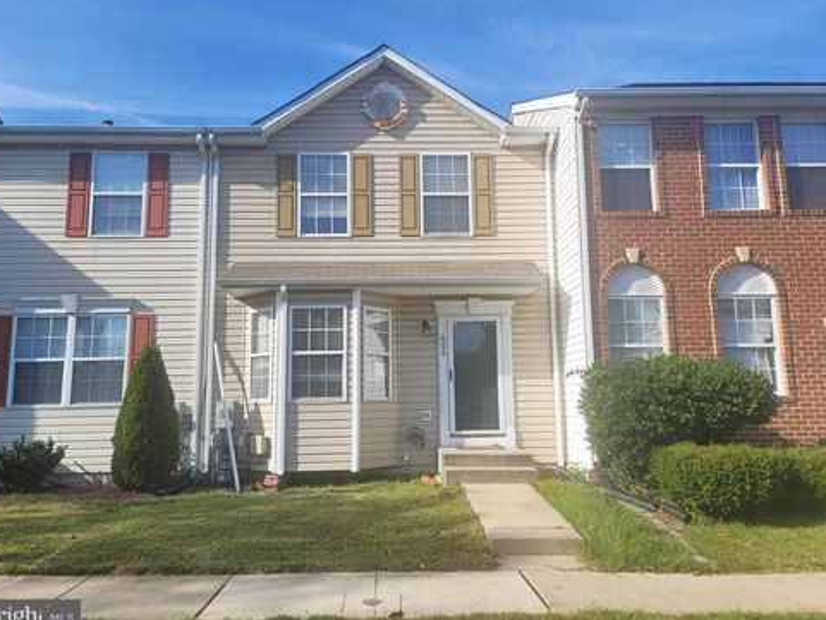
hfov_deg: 67.3
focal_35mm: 26
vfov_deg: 53.1
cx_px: 405
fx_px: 621
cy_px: 312
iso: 20
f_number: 1.8
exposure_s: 1/792
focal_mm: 7
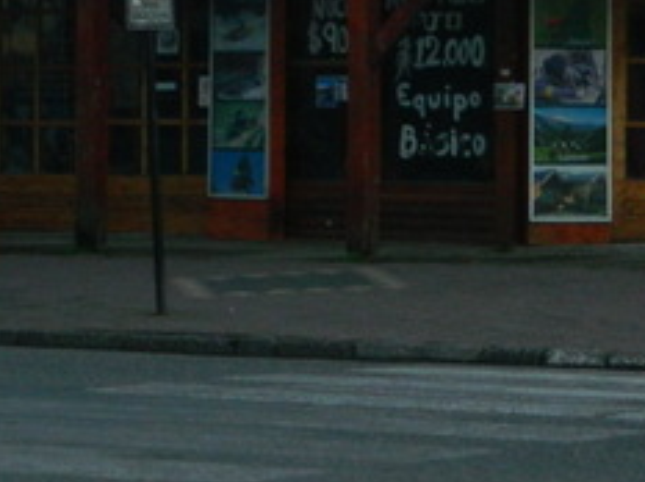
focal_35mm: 196
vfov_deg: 7.5
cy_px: 119
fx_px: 3646
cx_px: 551
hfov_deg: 10.1
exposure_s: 1/30
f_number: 3.8
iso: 180
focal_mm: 10.2
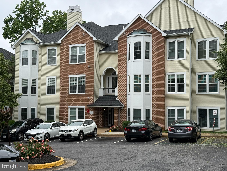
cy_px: 86
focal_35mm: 48
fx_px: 315
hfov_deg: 39.7
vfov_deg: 30.3
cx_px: 114
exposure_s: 1/3378
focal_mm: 6.76
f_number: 1.78
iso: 100
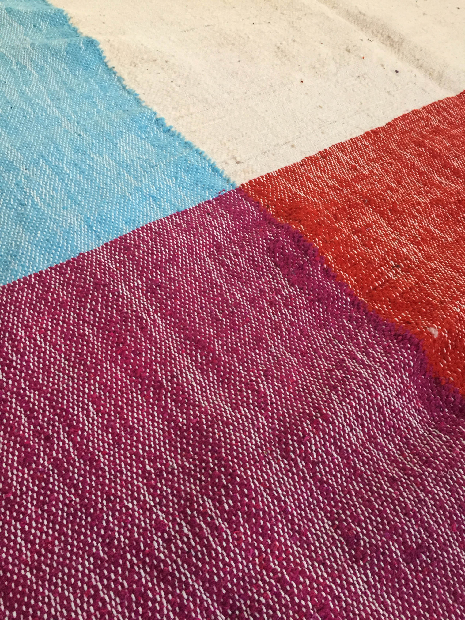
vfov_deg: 61.7
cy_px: 310
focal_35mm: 29
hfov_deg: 48.2
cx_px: 232
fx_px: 519
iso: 250
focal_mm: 4.15
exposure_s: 1/20
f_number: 2.2
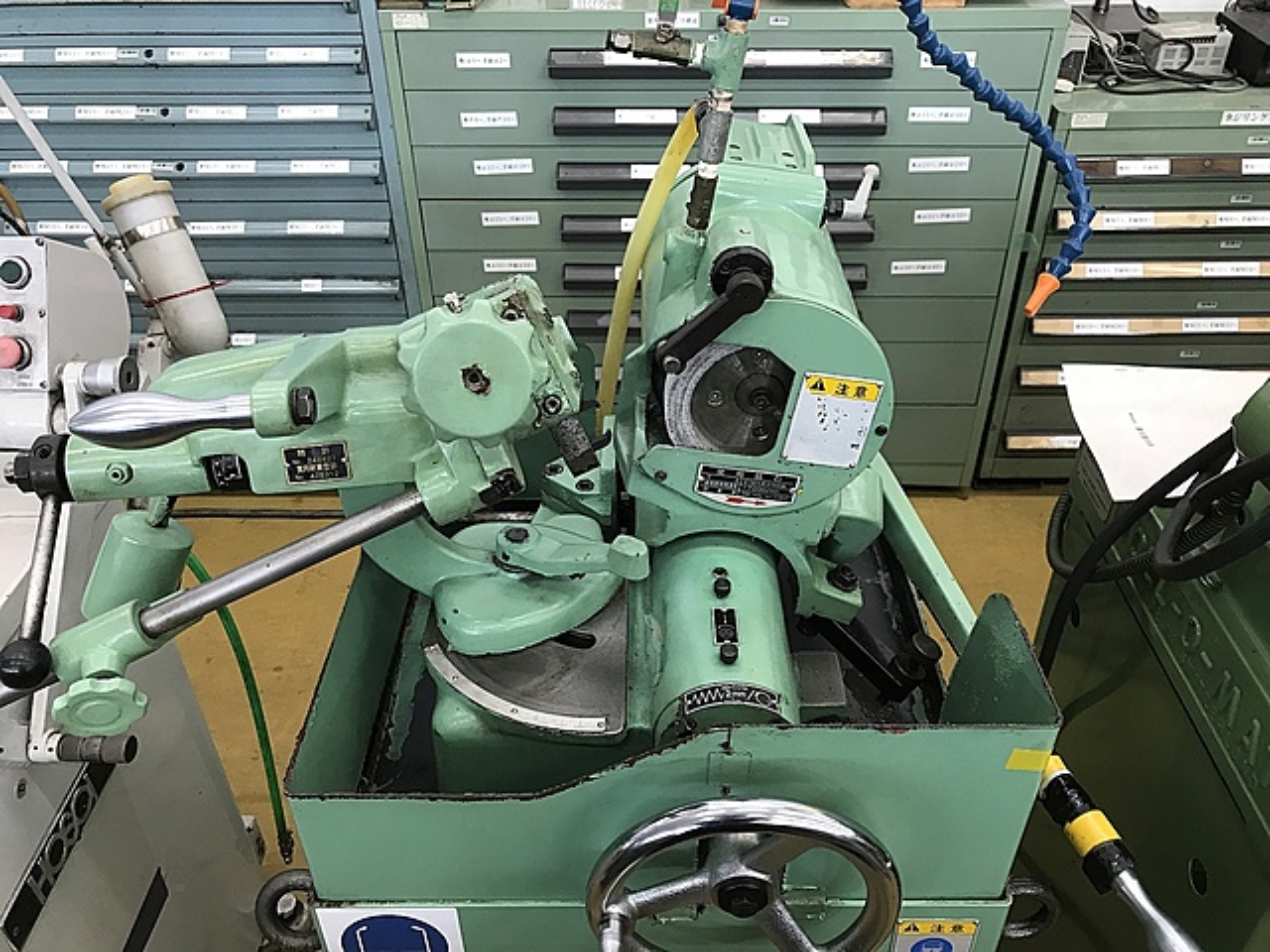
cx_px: 635
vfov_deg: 49.7
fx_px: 1027
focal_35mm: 28
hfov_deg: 63.4
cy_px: 476
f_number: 1.8
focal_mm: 3.99
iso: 32
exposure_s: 1/24
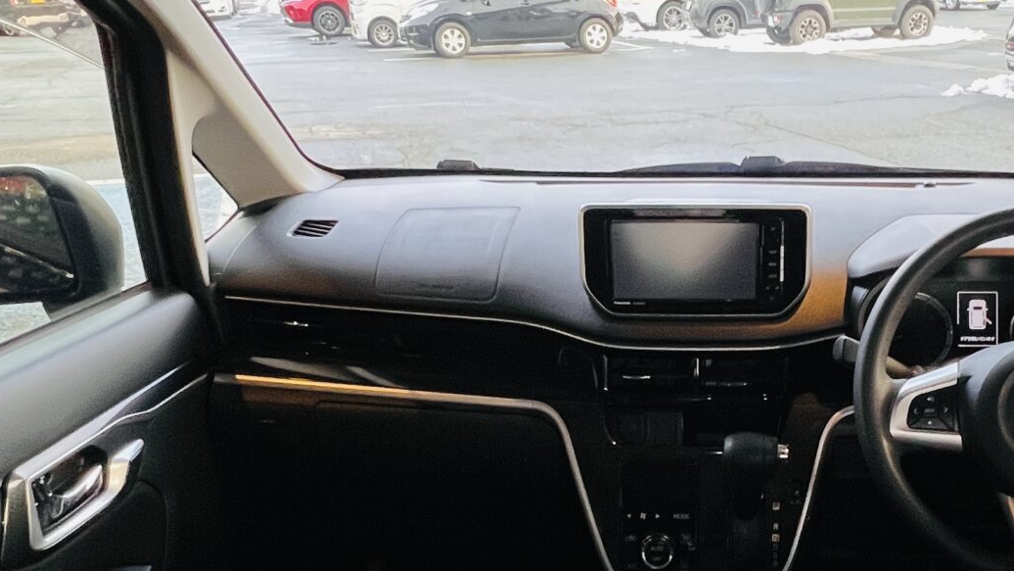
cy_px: 434
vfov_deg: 33.0
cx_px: 723
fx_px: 941
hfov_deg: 54.7
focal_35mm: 35
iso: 200
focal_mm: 1.57
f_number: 1.8
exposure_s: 1/99
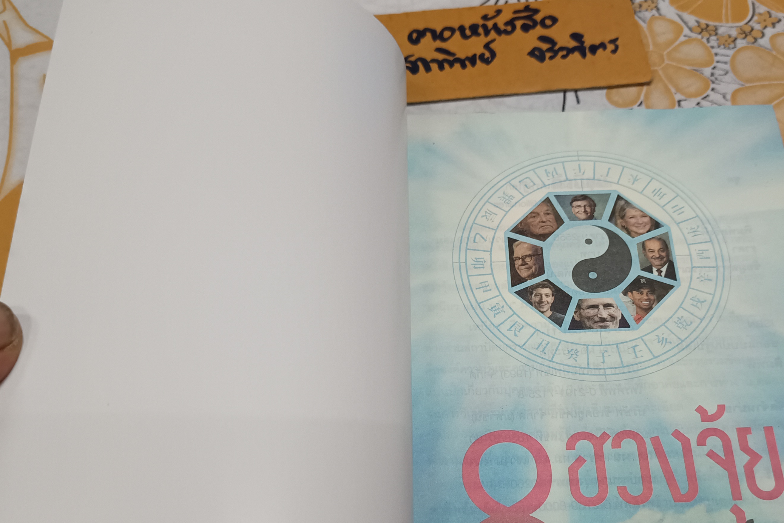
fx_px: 827
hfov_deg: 50.4
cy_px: 403
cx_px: 462
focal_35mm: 38
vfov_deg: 34.2
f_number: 1.7
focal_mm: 5.31
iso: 1052
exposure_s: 1/50
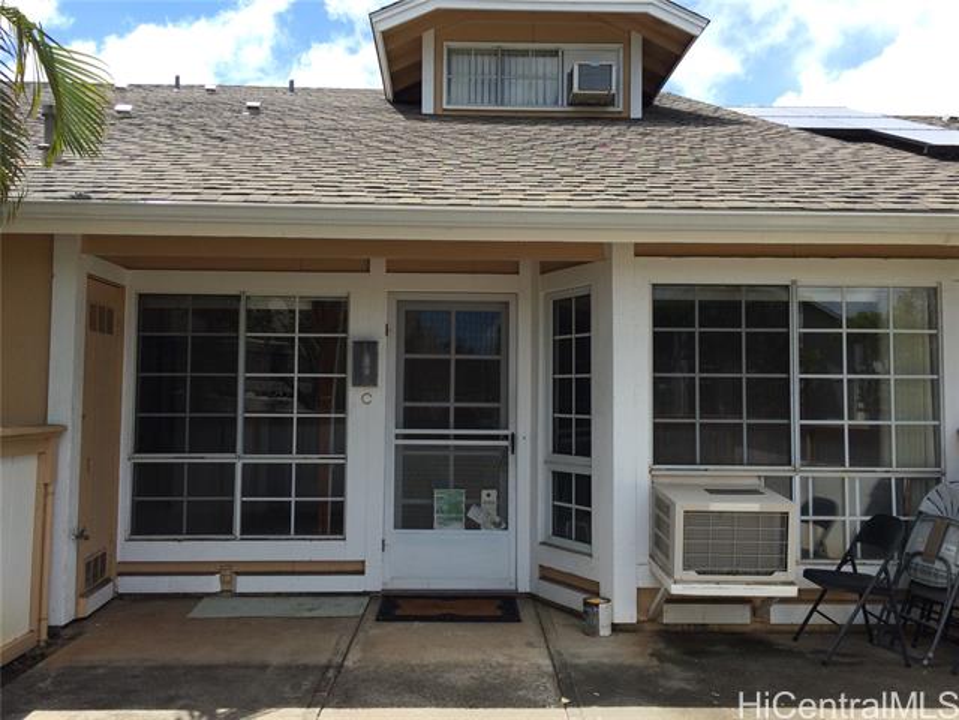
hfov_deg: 61.7
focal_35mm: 29
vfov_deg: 48.2
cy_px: 360
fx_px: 803
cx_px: 480
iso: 32
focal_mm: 4.15
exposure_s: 1/1325
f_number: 2.2
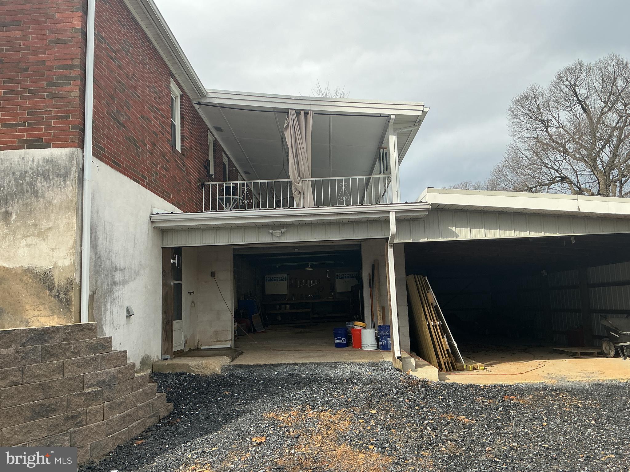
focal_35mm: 29
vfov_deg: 48.2
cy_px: 236
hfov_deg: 61.7
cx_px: 315
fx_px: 528
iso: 25
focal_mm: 3
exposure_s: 1/635
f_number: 1.8
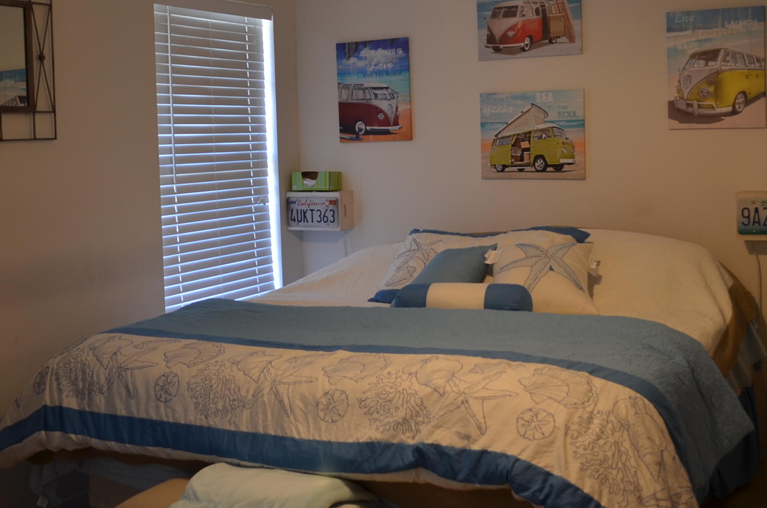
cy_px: 171
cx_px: 374
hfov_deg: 44.6
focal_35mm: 44
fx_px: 935
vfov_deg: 30.2
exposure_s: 1/15
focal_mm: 18
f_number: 3.5
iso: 100
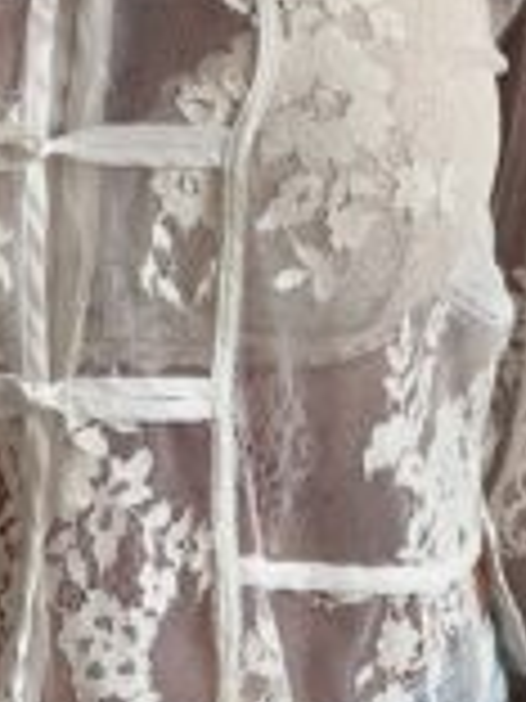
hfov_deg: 7.5
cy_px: 266
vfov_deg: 10.0
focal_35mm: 198
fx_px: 4012
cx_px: 85
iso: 80
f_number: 2.8
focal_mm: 9
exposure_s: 1/100
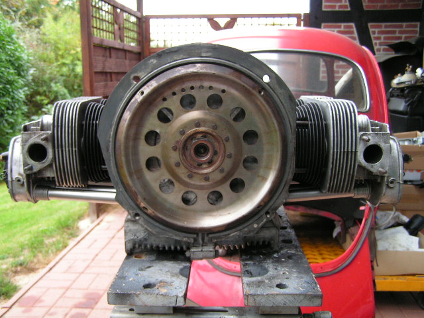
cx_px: 212
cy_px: 159
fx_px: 465
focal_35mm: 38
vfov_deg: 37.7
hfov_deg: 49.0
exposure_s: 1/50
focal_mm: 6.3
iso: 80
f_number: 2.8
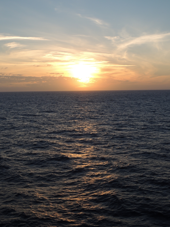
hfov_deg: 29.1
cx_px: 85
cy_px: 114
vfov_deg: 38.2
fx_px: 327
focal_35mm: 50
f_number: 3.6
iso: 100
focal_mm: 8.9
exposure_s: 1/500
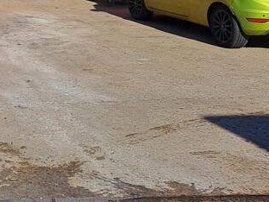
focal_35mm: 82
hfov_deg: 20.2
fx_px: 637
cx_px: -147
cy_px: -82
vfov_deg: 16.7
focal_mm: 4.65
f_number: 1.8
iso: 32
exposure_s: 1/2320
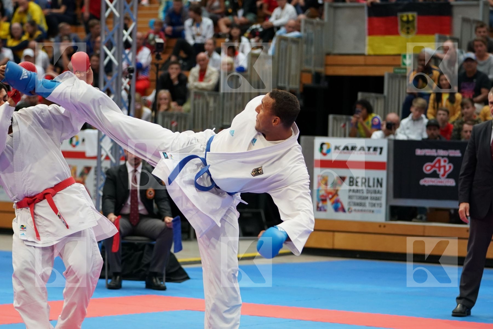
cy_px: 164
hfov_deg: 16.3
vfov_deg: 10.9
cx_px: 246
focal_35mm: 126
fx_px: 1725
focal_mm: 84
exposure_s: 1/1000
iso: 2000
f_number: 2.8
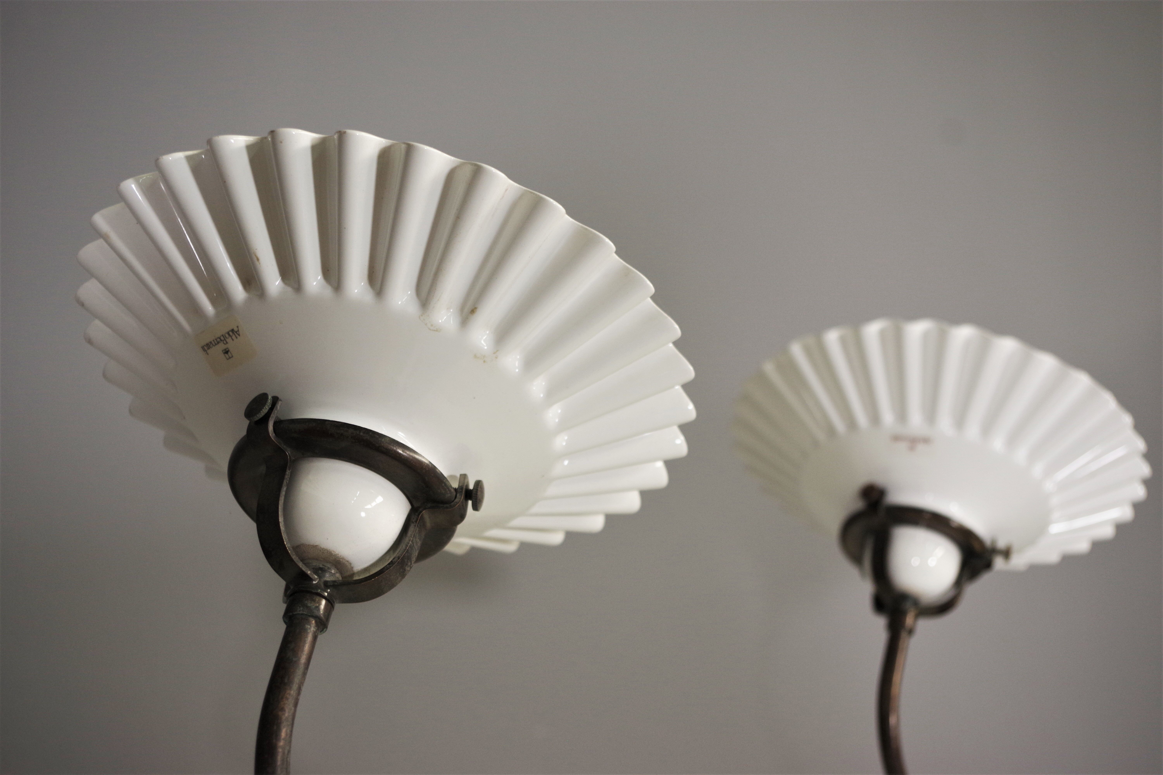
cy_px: 388
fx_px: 1486
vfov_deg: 29.2
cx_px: 582
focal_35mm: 46
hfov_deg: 42.7
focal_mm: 30.63
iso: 400
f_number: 4
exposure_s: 1/60
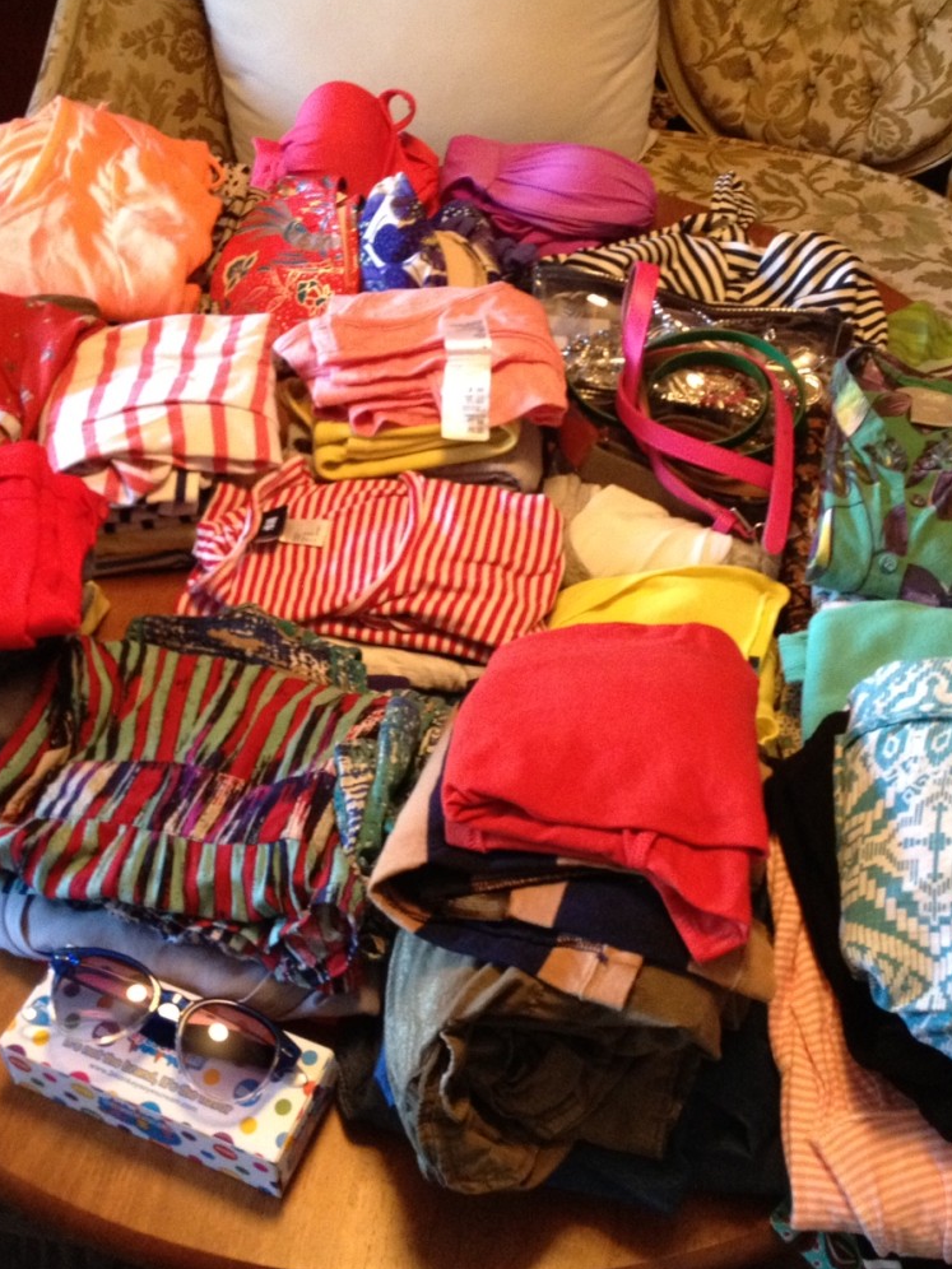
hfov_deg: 39.7
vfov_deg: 51.4
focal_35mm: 36
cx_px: 479
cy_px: 620
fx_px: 1320
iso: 400
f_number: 2.4
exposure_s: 1/17
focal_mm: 4.28
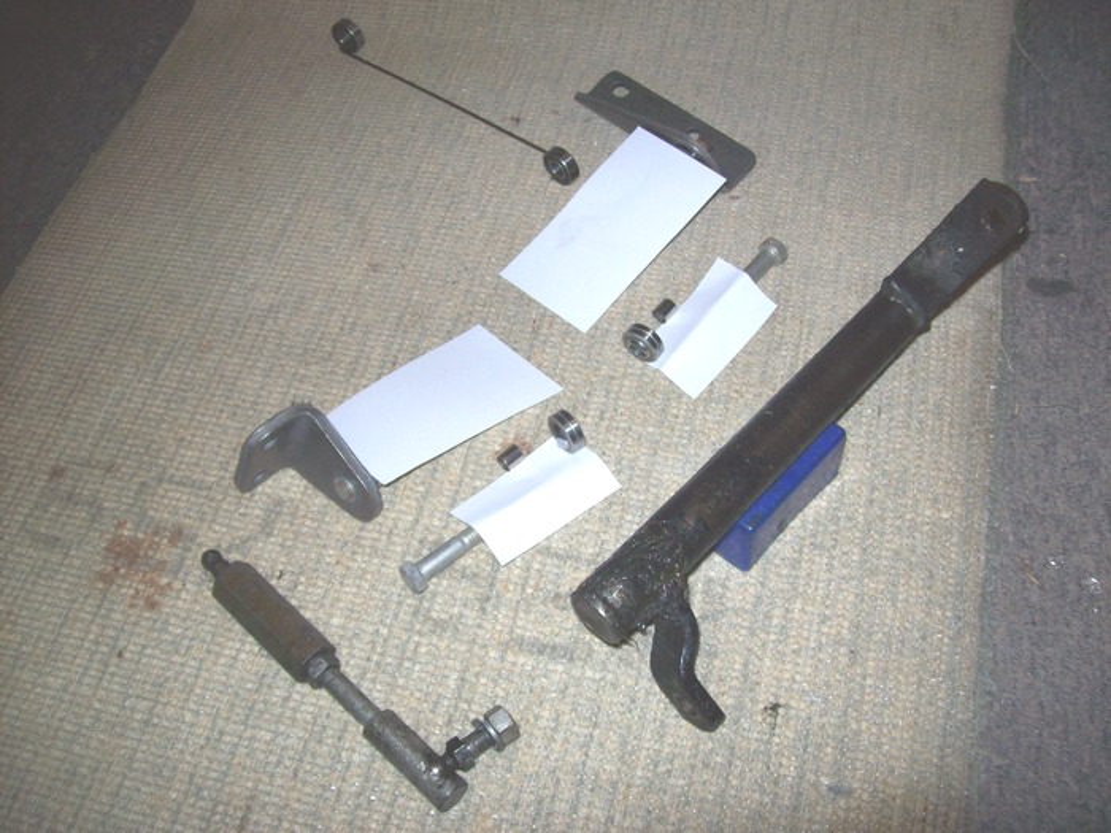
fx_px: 1155
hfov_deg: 51.4
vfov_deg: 39.7
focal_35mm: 36
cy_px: 416
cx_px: 556
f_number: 2.7
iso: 80
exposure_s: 1/64
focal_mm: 6
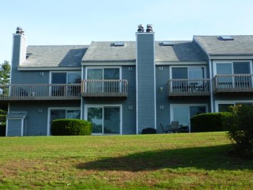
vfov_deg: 30.3
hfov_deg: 39.7
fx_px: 351
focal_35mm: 48
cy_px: 95
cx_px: 126
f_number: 3.3
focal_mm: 5.2
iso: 80
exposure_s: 1/320
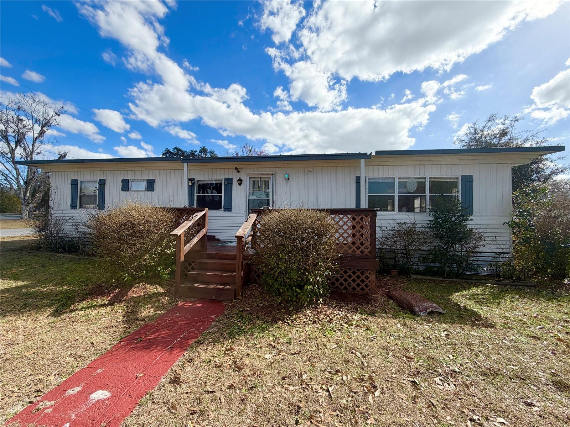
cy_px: 214
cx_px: 285
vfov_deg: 85.7
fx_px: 231
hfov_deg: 102.1
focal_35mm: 14
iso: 20
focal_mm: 2.22
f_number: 2.2
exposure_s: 1/942
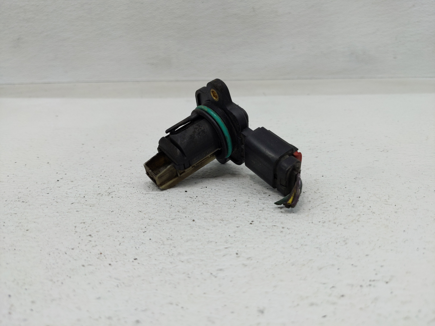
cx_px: 218
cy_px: 163
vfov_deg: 54.9
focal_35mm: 25
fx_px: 314
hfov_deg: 69.4
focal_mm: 4.38
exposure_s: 1/120
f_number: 1.73
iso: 66
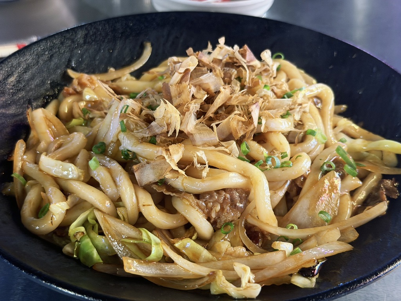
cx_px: 200
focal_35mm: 48
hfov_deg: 39.7
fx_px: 556
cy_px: 150
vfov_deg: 30.3
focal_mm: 6.76
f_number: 1.78
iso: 500
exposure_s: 1/33
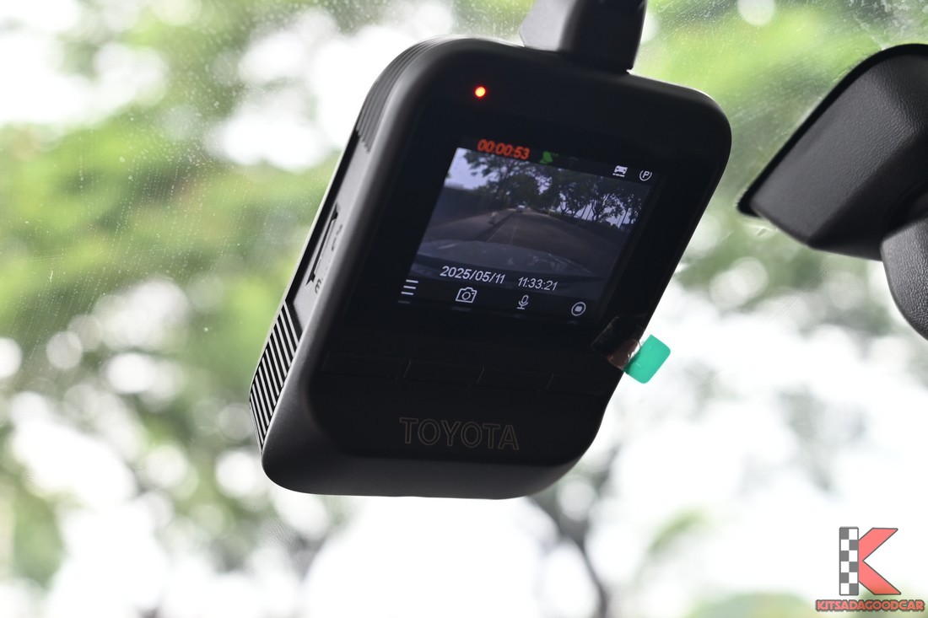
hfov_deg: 39.6
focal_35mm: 50
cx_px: 464
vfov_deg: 27.0
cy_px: 309
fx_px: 1289
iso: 280
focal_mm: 33.5
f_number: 5.6
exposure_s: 1/45
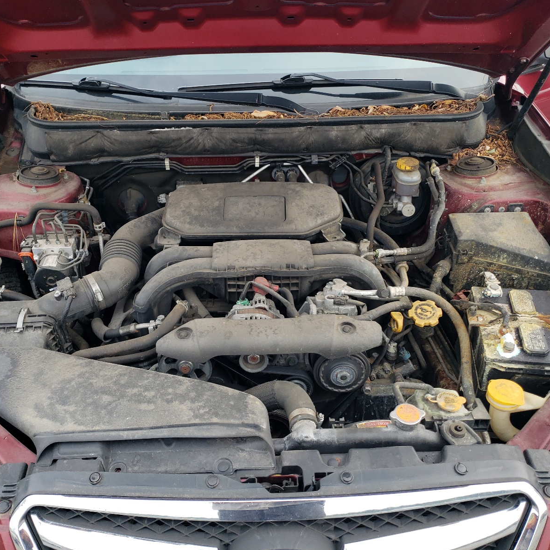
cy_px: 274
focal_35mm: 31
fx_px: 557
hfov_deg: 52.5
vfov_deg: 52.5
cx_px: 262
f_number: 1.5
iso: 50
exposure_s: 1/357
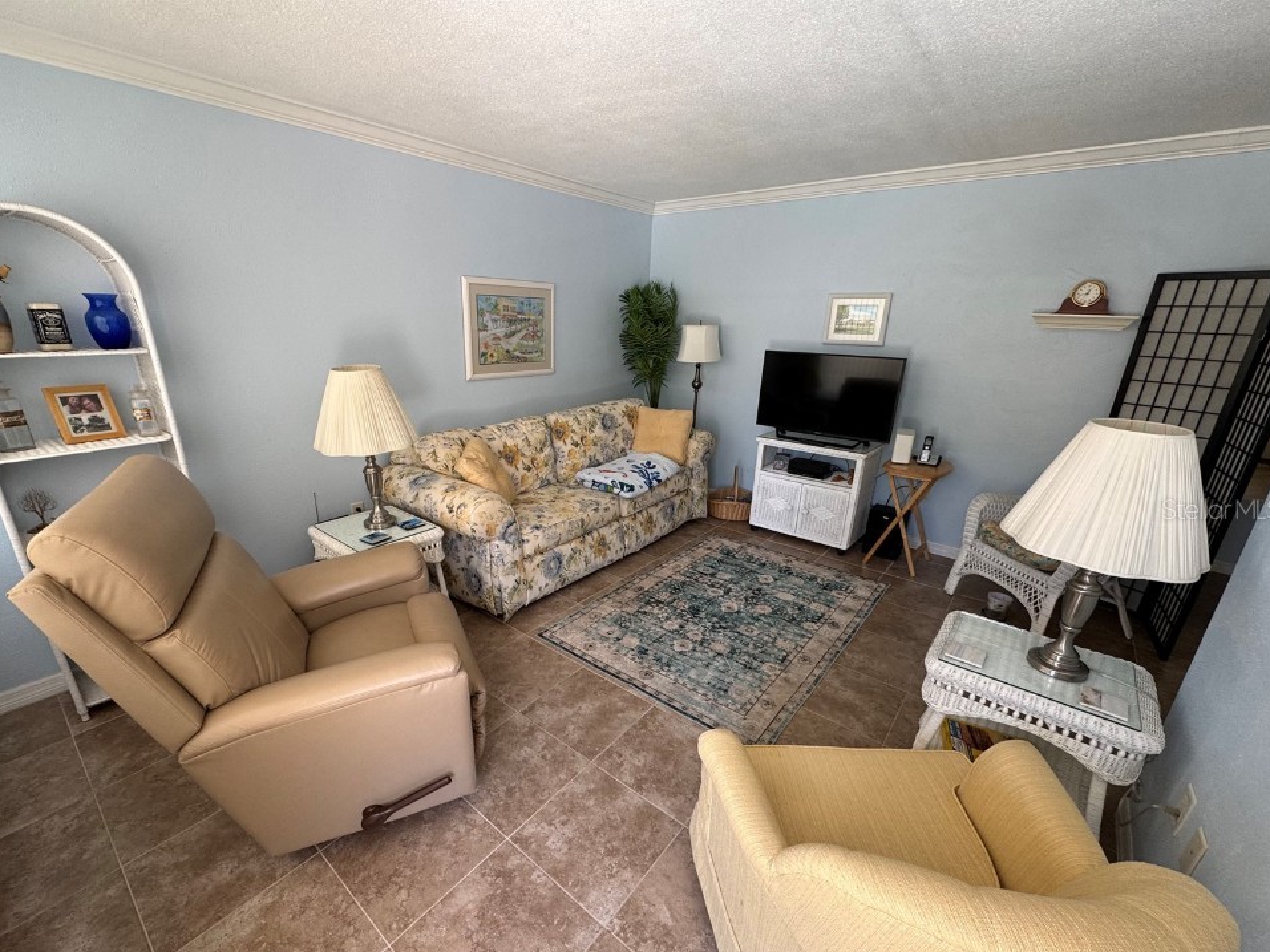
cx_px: 607
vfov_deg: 81.6
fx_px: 550
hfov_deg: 98.1
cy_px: 509
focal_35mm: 15
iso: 125
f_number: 2.2
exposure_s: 1/99
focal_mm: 2.22
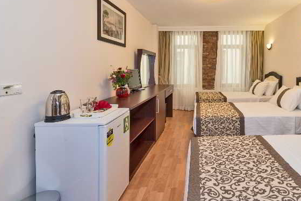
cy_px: 75
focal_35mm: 20
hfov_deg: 80.9
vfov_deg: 61.2
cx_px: 203
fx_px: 167
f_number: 11
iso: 100
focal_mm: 14
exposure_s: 1/1.67
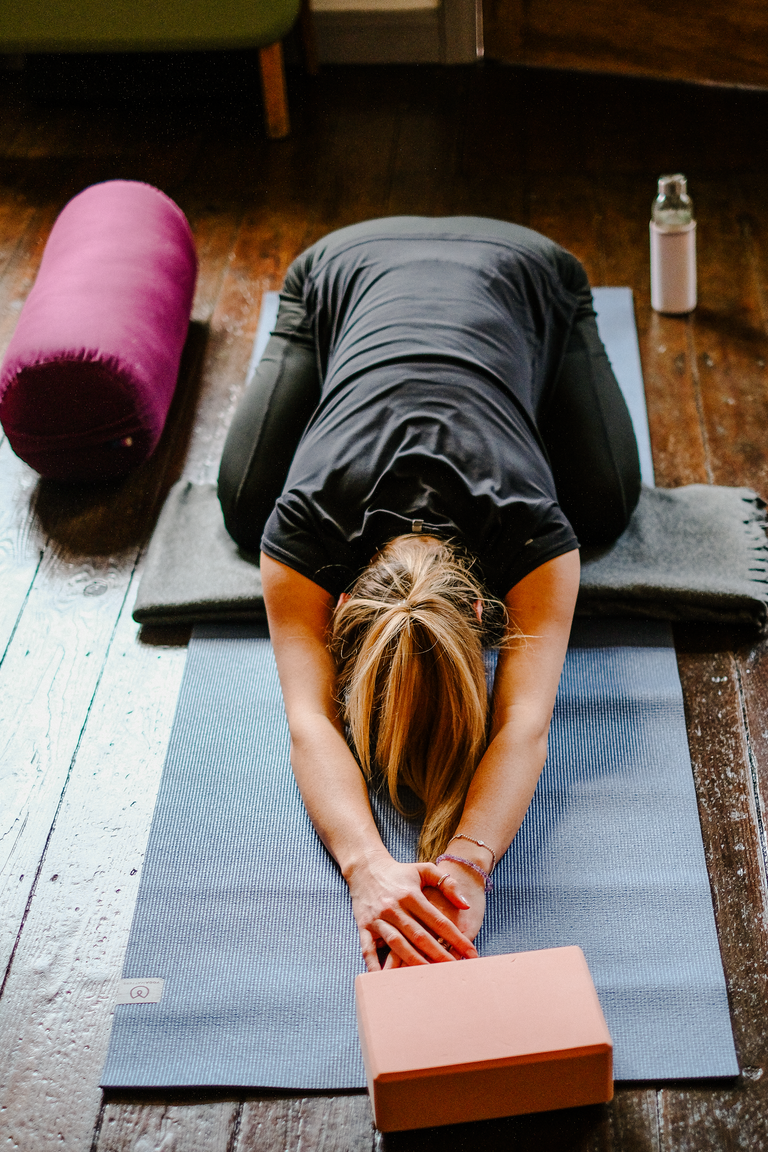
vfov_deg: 31.9
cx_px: 435
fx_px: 2016
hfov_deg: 21.6
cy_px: 633
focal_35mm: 63
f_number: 1.4
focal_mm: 35
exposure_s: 1/75
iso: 800
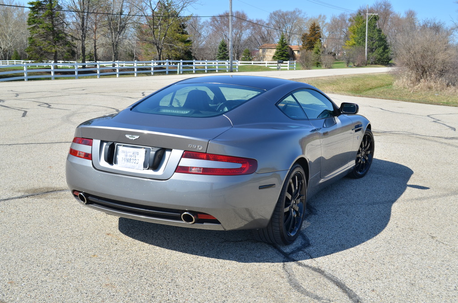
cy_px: 152
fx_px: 533
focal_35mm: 42
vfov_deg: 31.7
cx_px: 229
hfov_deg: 46.5
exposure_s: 1/200
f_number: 8
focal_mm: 28
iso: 100
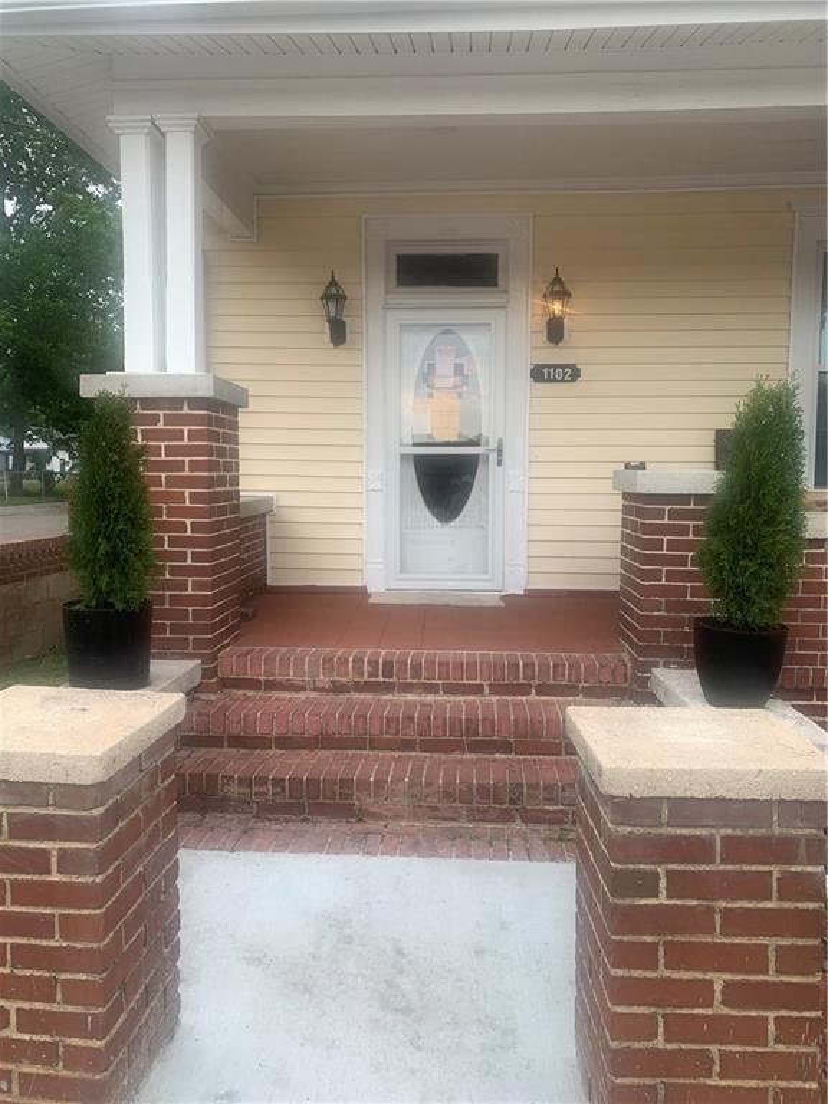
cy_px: 552
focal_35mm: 26
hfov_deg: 53.1
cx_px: 414
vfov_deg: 67.3
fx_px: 829
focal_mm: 4.25
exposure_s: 1/316
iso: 25
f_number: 1.8
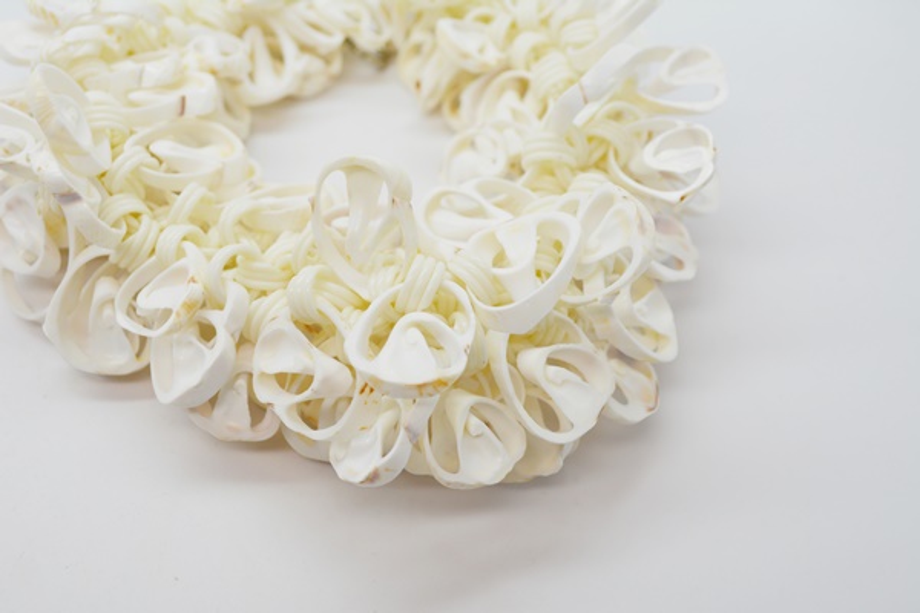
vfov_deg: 29.9
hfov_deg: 43.6
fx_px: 1150
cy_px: 306
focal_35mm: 45
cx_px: 460
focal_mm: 30
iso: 200
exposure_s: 1/160
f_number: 6.3
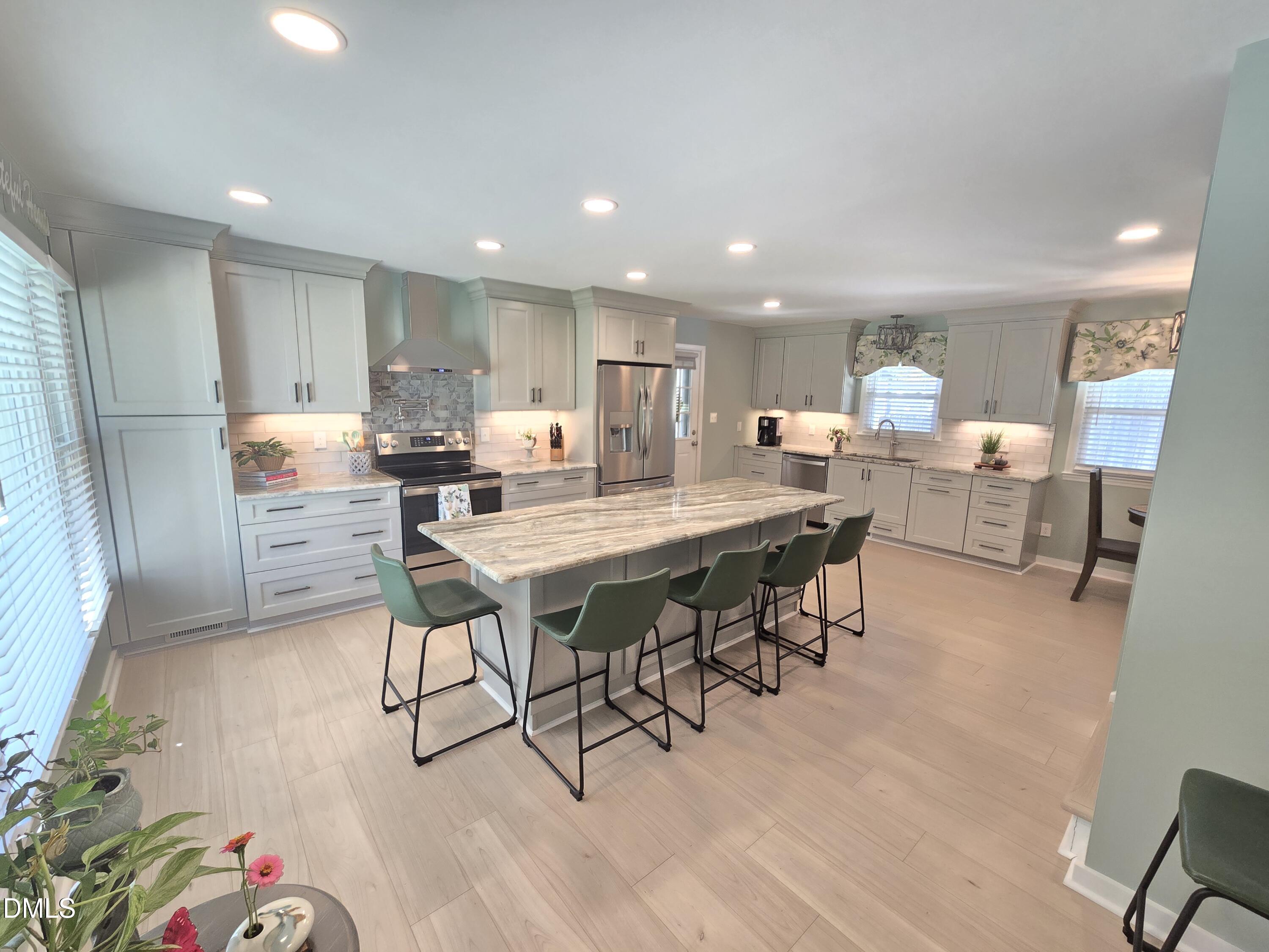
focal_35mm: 13
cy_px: 476
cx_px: 634
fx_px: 477
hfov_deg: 106.2
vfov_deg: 89.9
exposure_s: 1/60
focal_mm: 2.2
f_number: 2.2
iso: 160
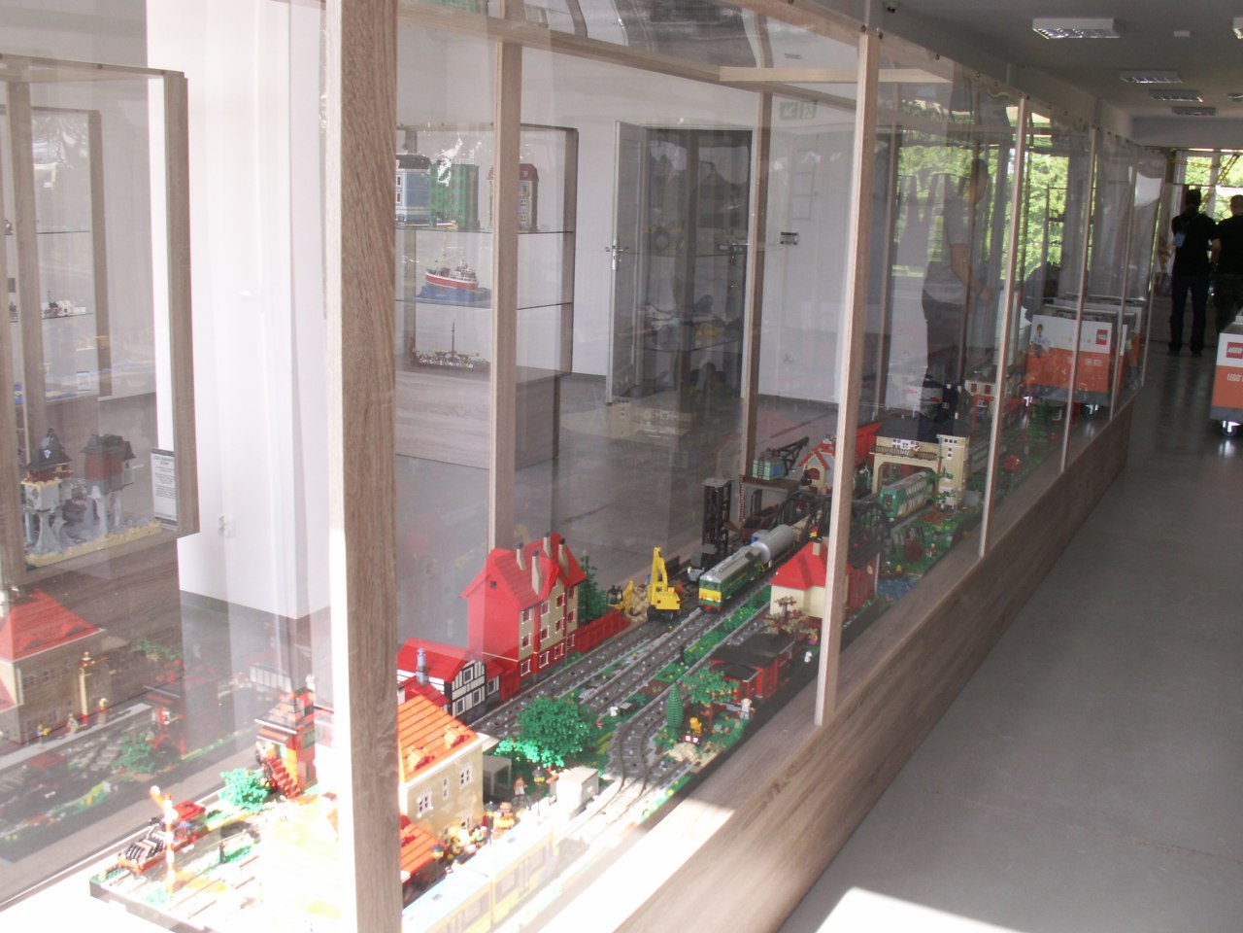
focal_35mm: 35
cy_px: 466
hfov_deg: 52.6
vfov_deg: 40.7
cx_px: 622
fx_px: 1257
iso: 50
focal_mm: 5.86
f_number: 4.5
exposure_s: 1/50
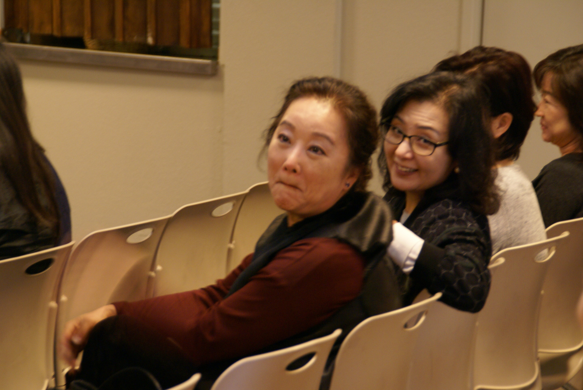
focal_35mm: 150
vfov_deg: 9.2
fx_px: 2431
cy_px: 195
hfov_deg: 13.7
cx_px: 292
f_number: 5.6
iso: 400
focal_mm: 100
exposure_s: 1/13
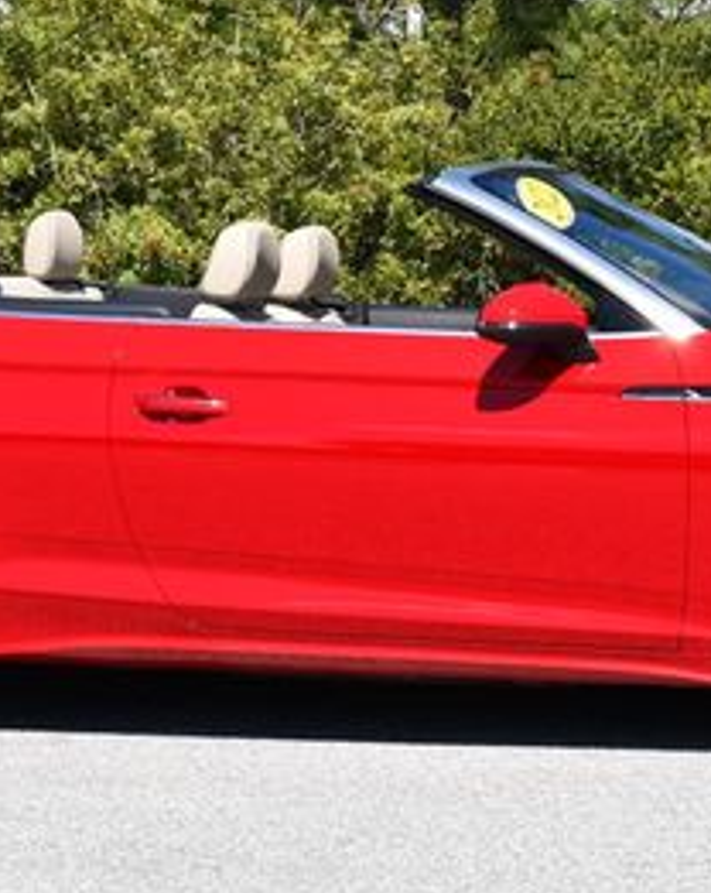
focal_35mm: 120
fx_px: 3164
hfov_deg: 12.8
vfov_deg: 16.0
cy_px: 216
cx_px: 458
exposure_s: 1/250
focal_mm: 26
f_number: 8
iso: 110
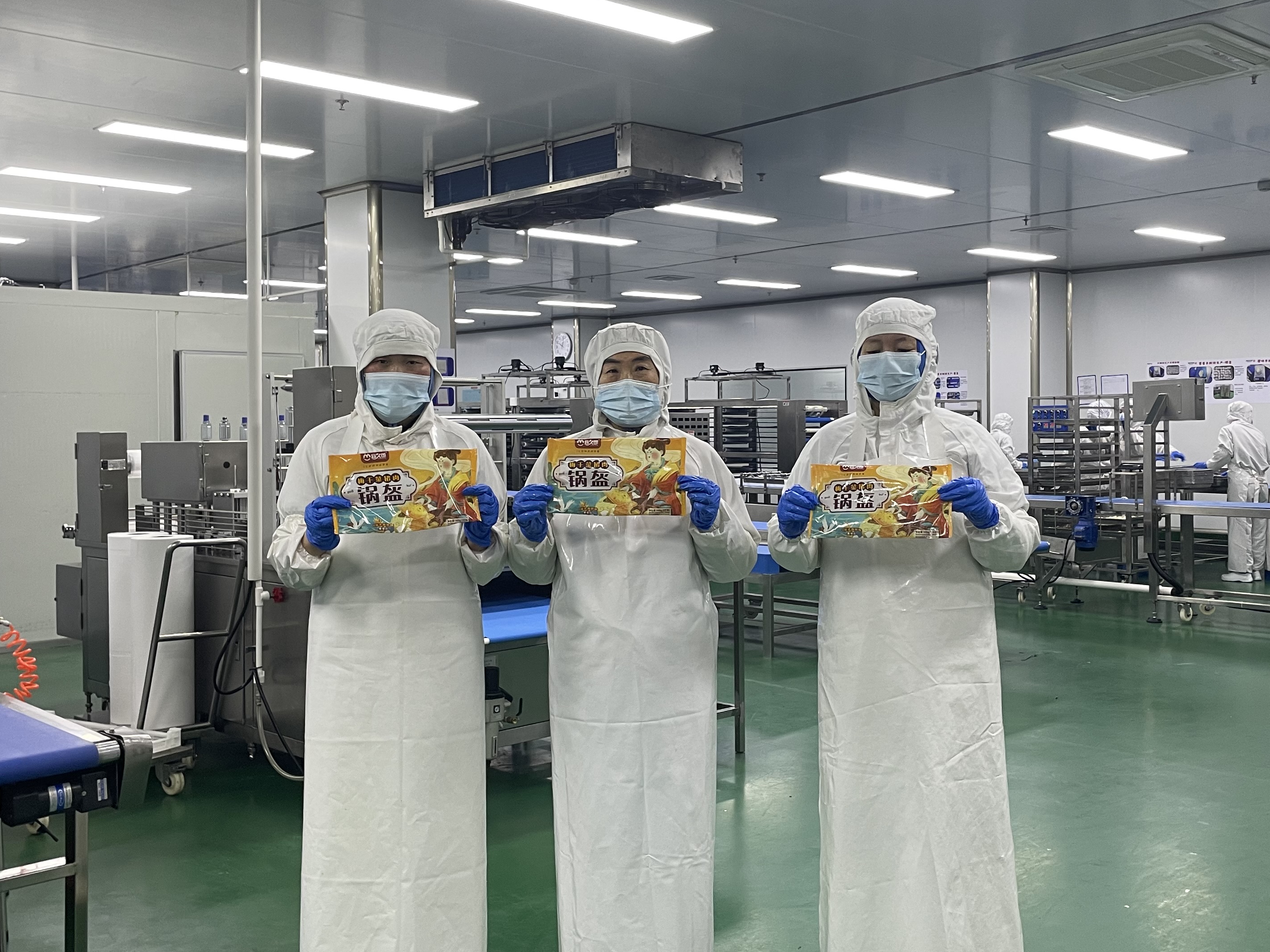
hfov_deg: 50.1
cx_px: 687
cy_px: 460
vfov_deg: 38.7
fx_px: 1358
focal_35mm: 37
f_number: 1.6
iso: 80
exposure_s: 1/50
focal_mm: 4.2
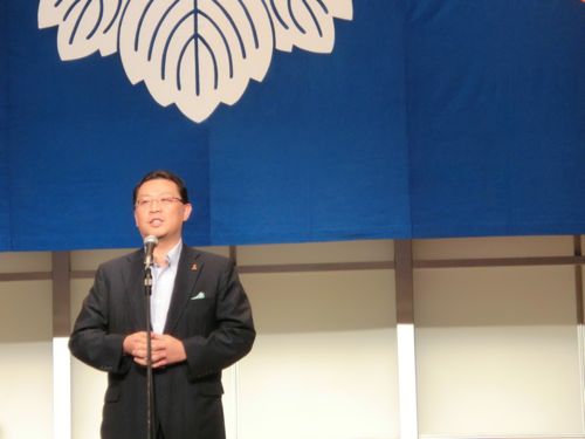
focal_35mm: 196
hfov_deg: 10.1
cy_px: 220
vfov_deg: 7.6
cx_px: 292
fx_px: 3312
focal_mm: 35
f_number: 5.9
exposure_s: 1/100
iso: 640
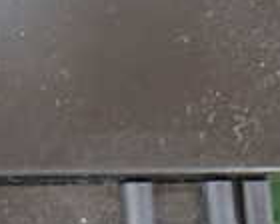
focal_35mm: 197
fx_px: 1633
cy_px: -4
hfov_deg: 9.6
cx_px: -112
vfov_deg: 7.8
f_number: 3.1
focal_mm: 8.4
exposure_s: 1/25
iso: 800
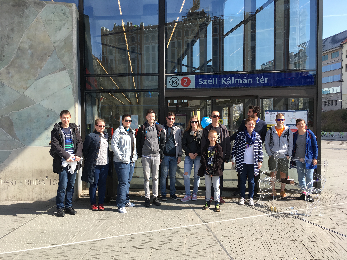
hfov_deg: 61.7
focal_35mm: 29
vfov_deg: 48.2
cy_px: 130
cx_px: 174
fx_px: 291
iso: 25
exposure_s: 1/630
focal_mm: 4.15
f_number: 2.2
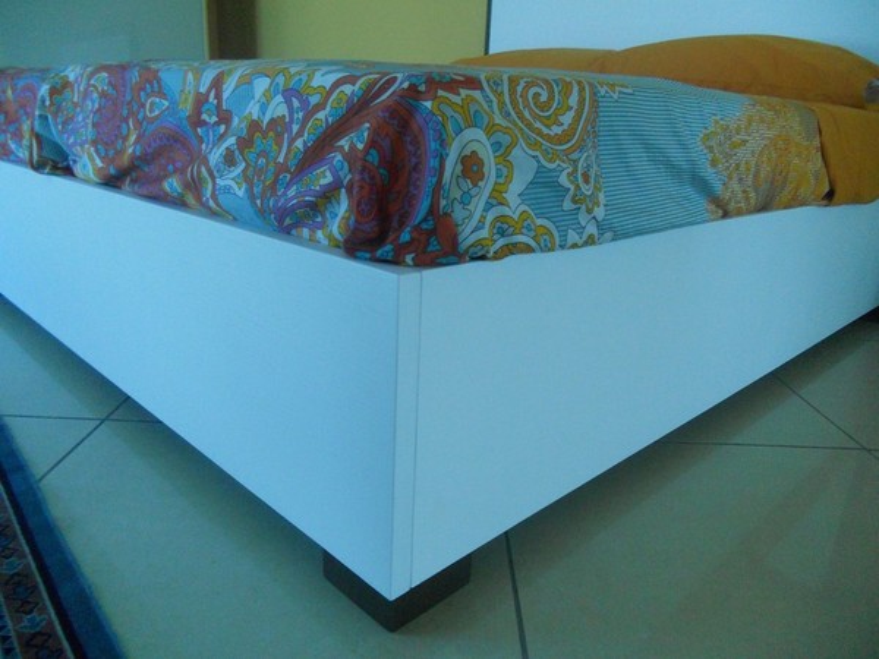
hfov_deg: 65.3
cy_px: 330
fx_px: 686
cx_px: 440
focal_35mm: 27
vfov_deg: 51.4
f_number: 3.2
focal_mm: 4.9
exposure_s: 1/100
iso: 400
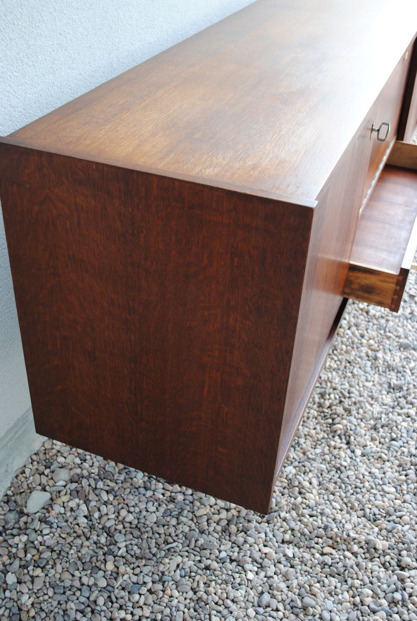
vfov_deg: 49.5
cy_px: 310
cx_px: 208
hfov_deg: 34.4
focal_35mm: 39
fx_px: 674
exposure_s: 1/30
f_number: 4.2
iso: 200
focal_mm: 26
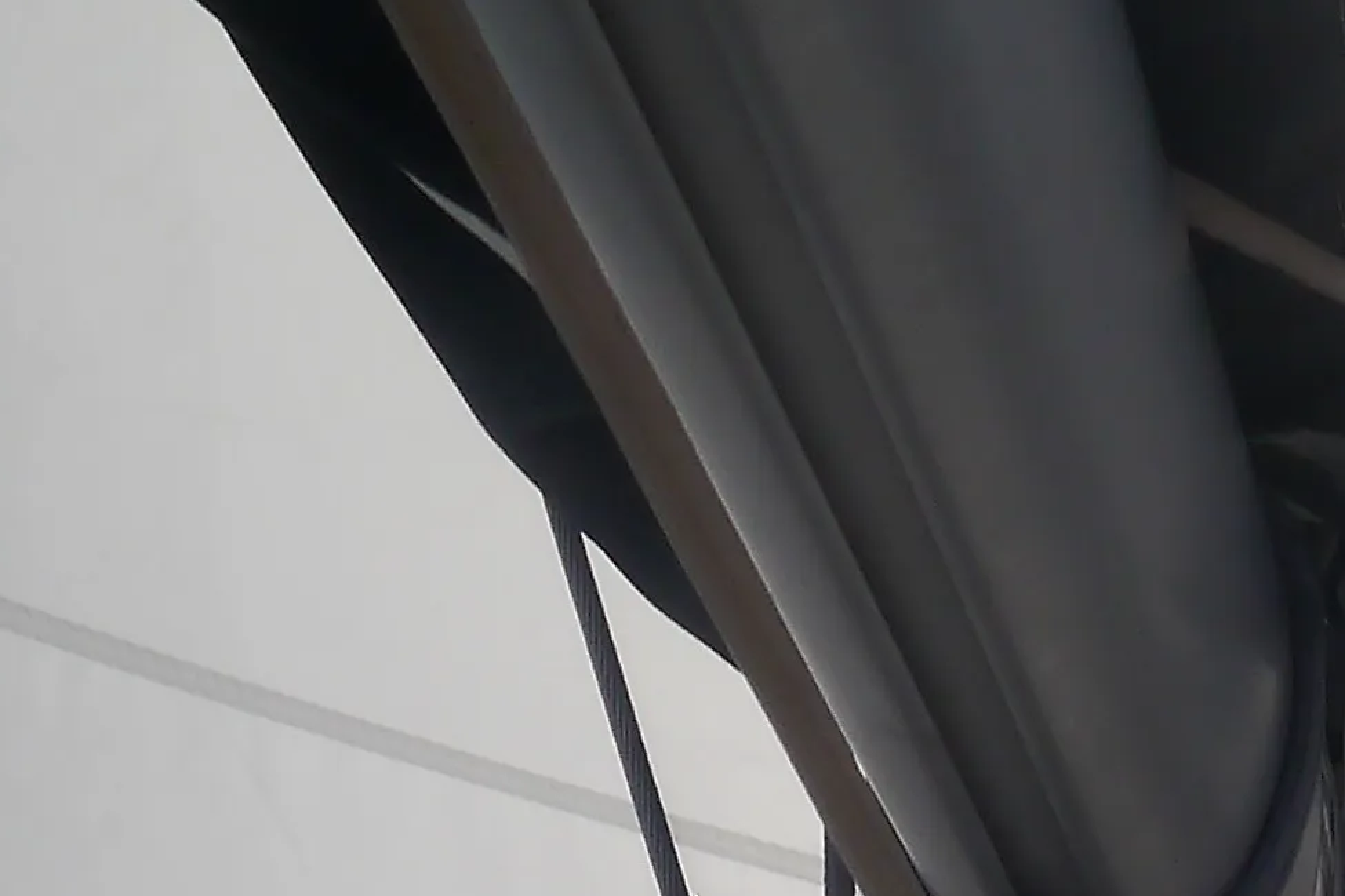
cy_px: 2002
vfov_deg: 8.6
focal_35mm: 147
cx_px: 2450
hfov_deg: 12.7
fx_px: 5492
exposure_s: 1/640
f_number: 10
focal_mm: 15
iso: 160
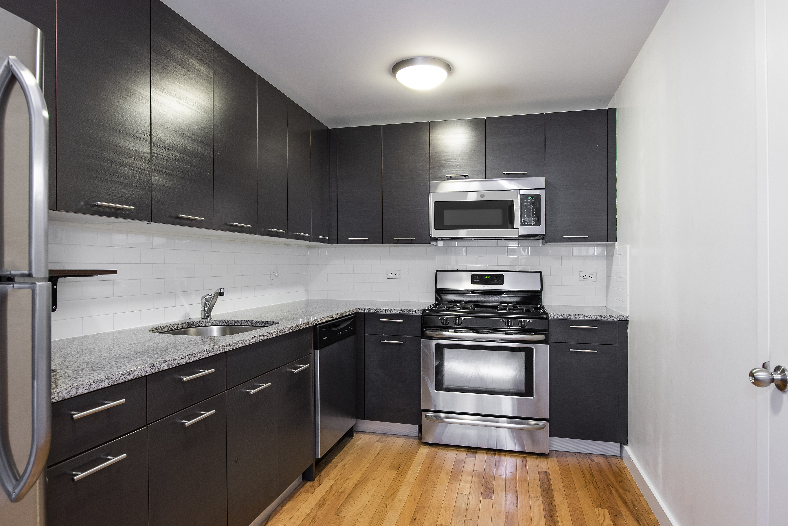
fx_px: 460
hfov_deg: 81.2
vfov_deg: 59.5
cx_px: 382
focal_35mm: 21
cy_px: 271
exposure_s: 1/2.5
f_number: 8
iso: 320
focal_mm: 18
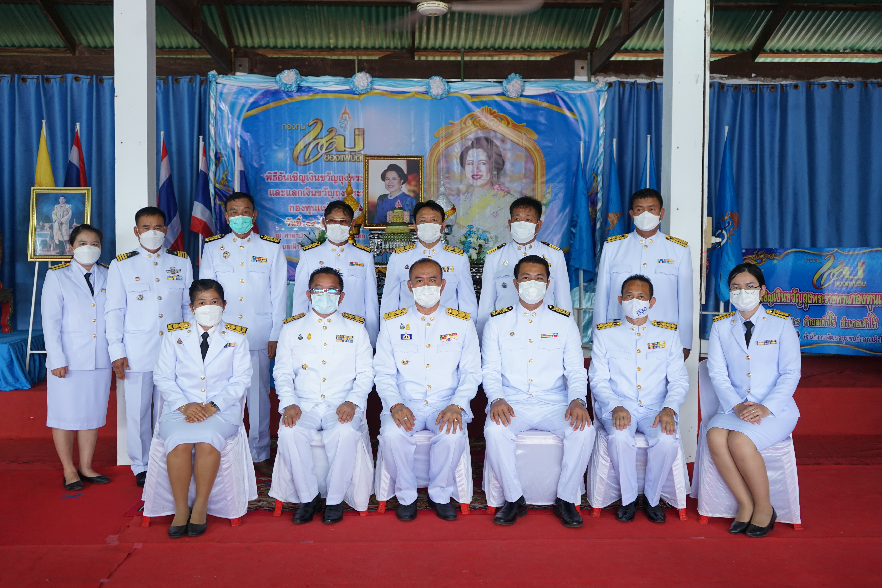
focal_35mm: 35
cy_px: 294
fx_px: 857
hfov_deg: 54.4
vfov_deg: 37.9
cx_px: 441
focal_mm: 35
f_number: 4
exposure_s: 1/60
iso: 400
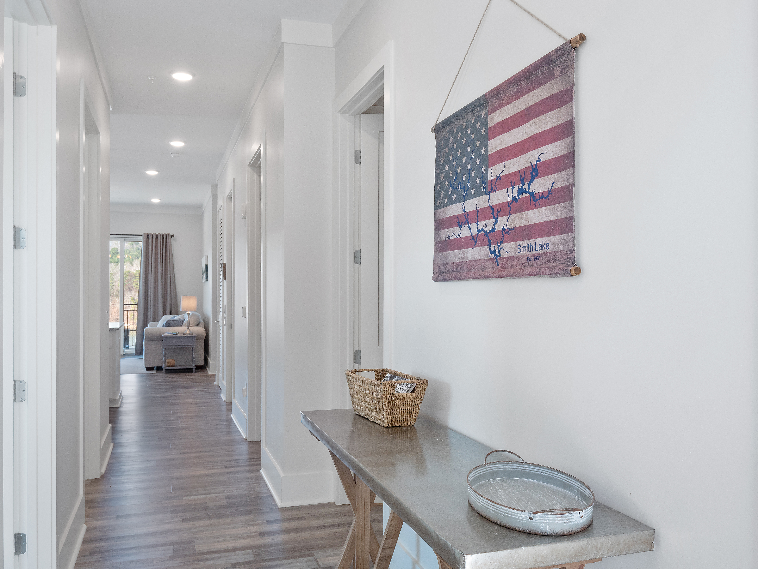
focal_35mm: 30
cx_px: 379
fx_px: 657
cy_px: 284
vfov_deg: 46.8
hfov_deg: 60.0
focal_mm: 15
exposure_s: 1/13
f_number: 8
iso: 200
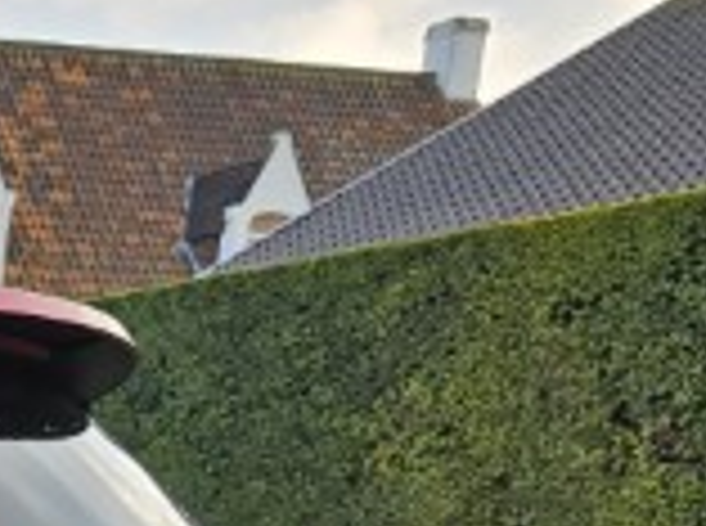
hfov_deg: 16.7
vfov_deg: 13.6
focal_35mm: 94
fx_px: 1913
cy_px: 1021
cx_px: -634
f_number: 1.7
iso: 32
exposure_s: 1/180
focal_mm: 6.3
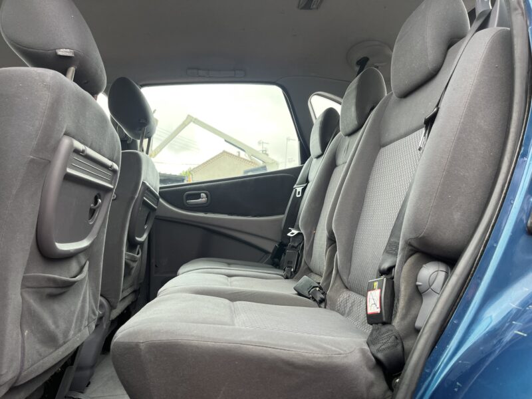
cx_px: 266
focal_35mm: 26
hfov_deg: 67.3
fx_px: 400
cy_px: 200
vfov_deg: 53.1
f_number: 1.6
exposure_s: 1/122
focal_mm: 5.1
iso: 64
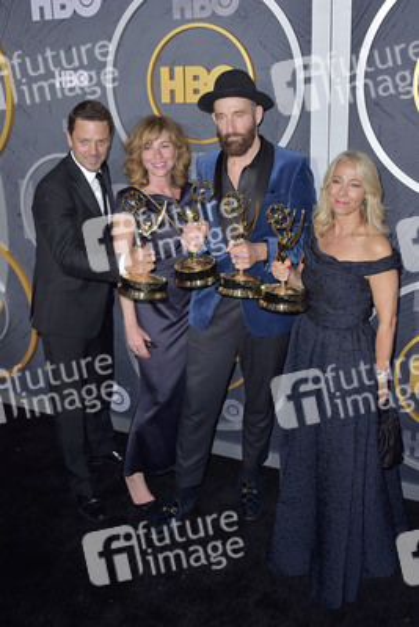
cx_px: 210
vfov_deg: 58.7
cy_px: 314
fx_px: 558
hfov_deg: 41.1
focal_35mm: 32
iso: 400
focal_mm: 32
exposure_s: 1/250
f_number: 7.1
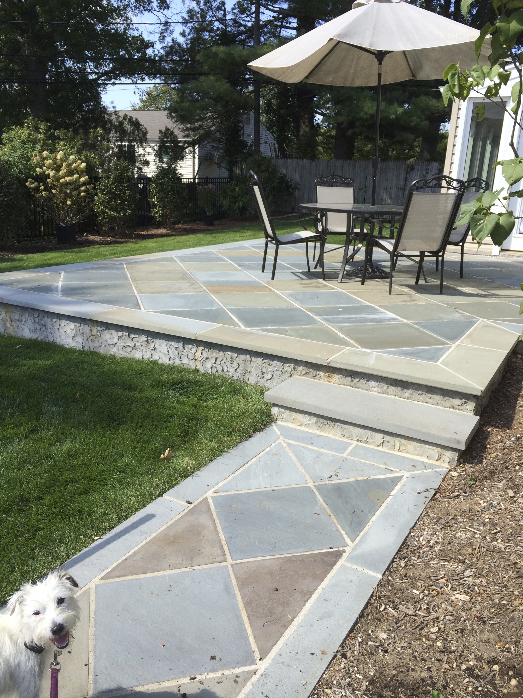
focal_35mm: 30
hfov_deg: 46.8
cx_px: 262
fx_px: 604
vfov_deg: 60.0
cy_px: 349
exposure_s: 1/1053
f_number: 2.2
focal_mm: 4.12
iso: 32
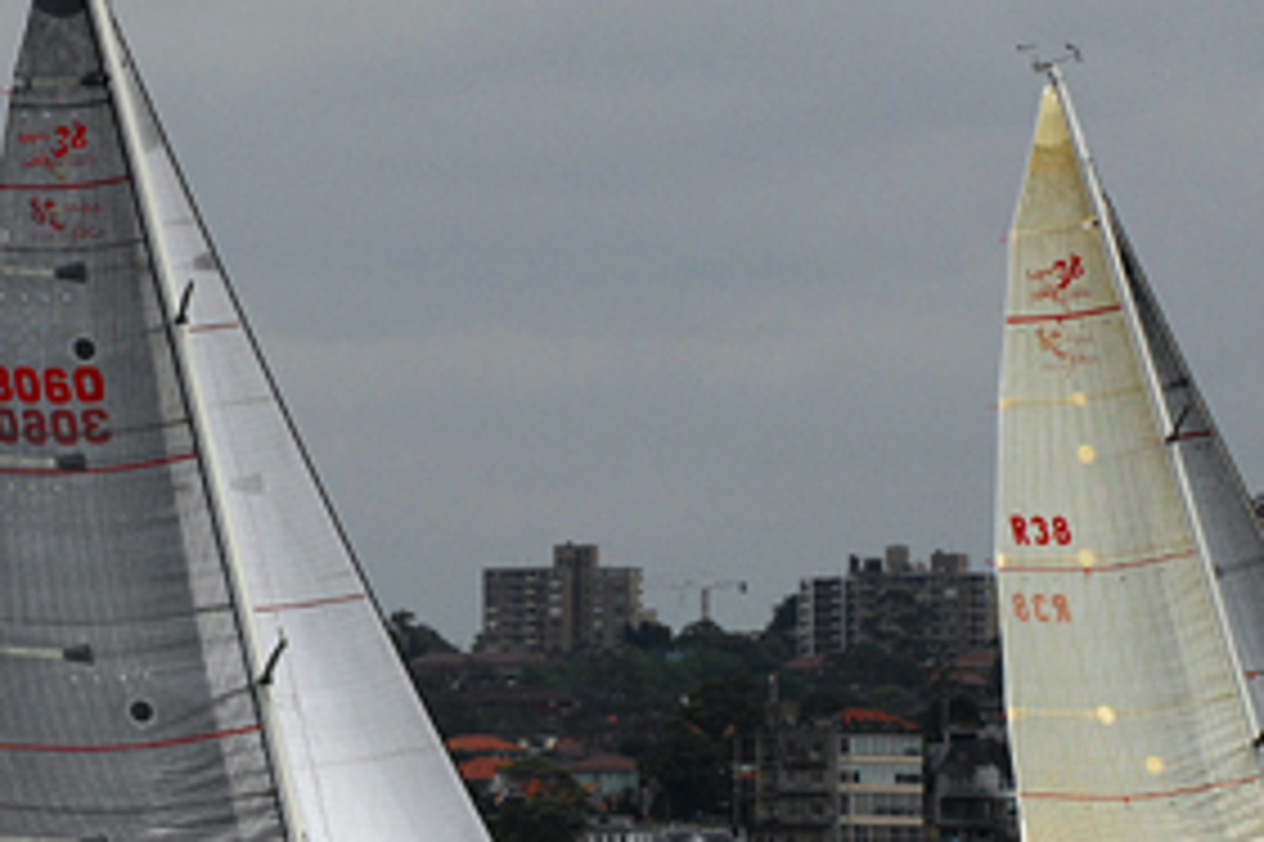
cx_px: 427
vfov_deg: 3.1
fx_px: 15720
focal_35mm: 448
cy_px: 520
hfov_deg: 4.6
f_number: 8.5
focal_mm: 140
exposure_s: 1/1000
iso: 400
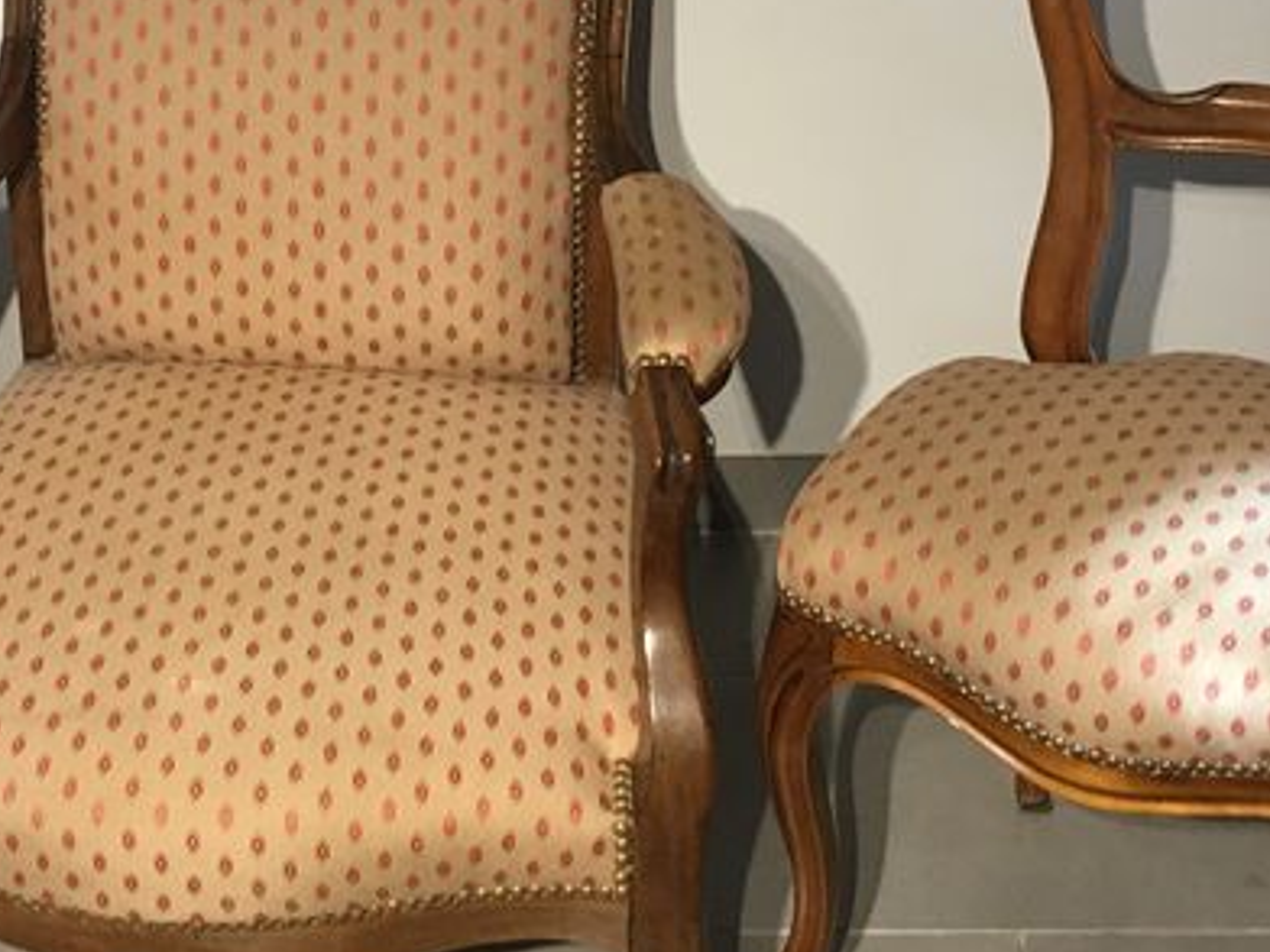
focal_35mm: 74
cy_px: 81
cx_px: 531
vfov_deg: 19.5
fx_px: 2715
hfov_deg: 26.3
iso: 125
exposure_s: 1/33
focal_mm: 4.15
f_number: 2.2
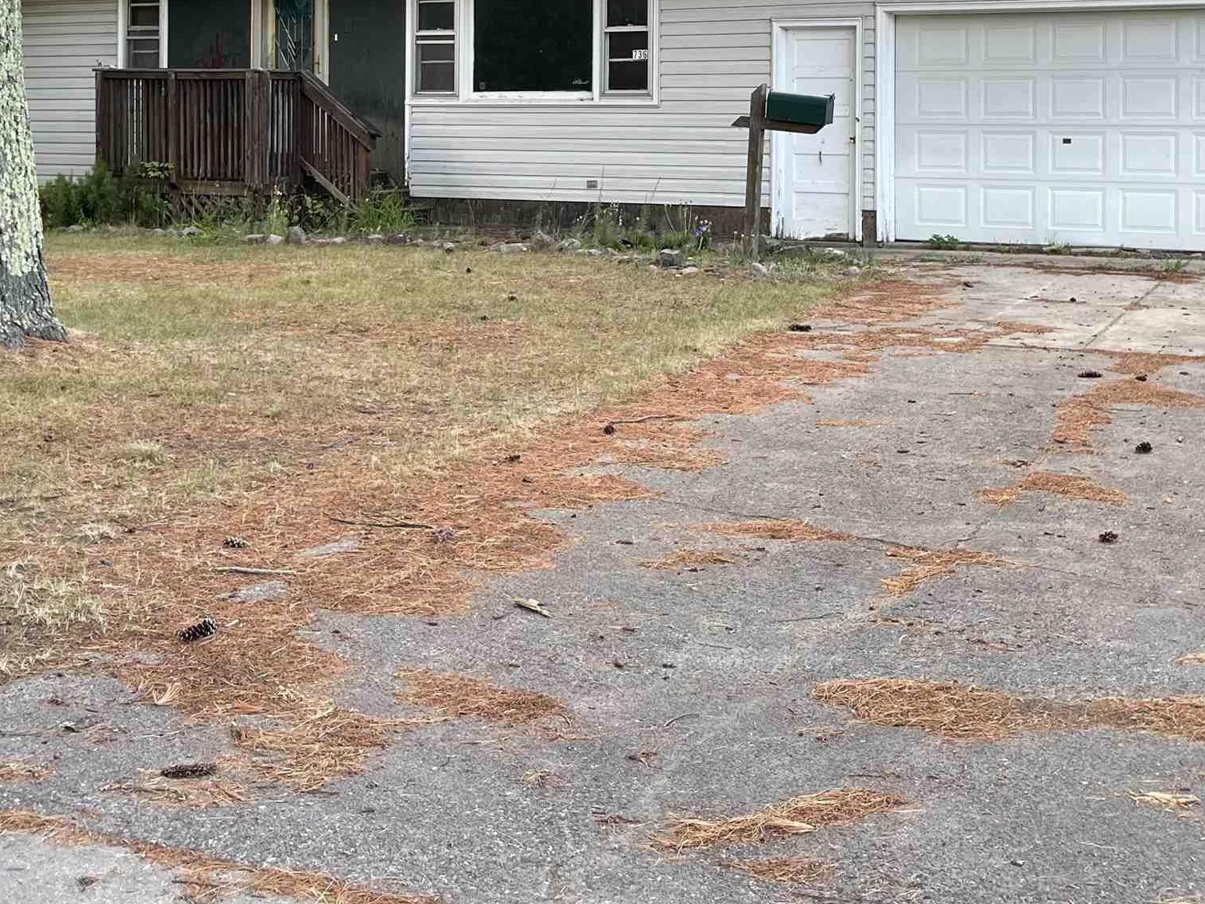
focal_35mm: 53
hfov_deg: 36.2
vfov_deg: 26.7
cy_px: 110
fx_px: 1845
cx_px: 600
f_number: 1.6
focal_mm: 5.1
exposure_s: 1/121
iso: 40
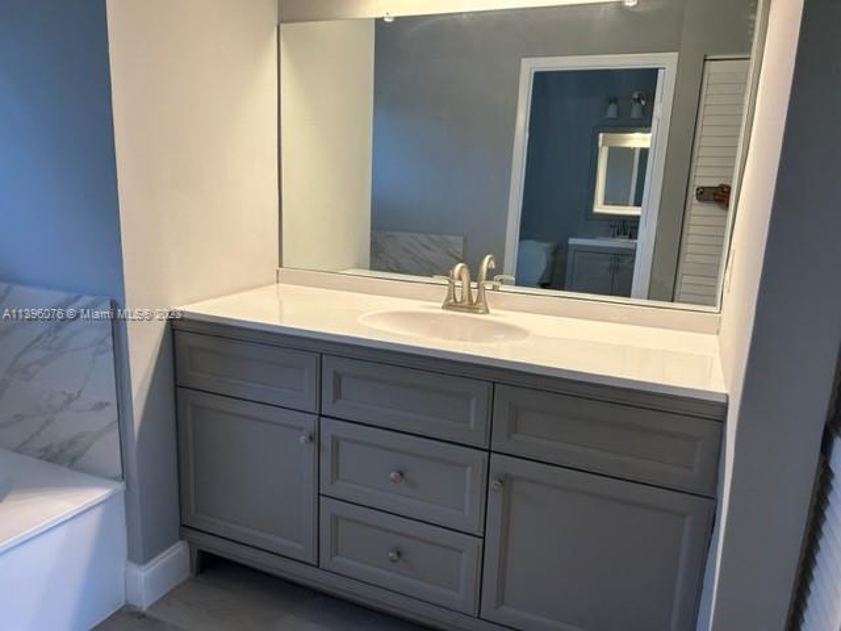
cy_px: 316
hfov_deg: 67.3
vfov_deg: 53.1
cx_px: 420
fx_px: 632
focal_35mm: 26
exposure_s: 1/120
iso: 80
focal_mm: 5.7
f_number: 1.5
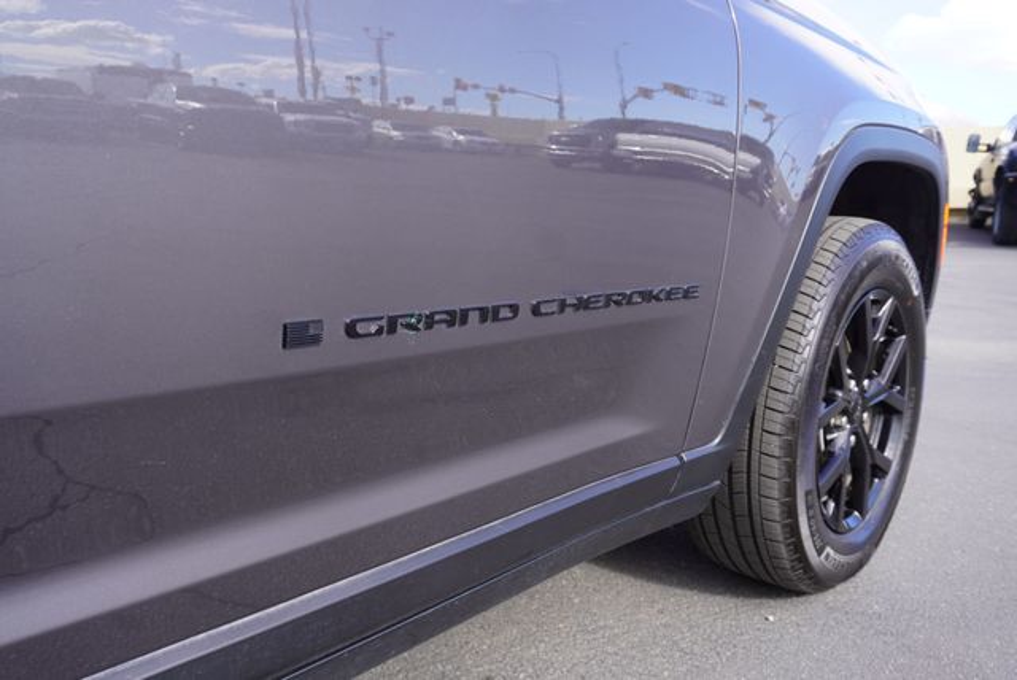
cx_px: 508
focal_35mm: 30
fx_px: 848
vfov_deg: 43.7
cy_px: 340
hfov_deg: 61.9
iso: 100
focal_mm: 20
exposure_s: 1/125
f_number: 5.6
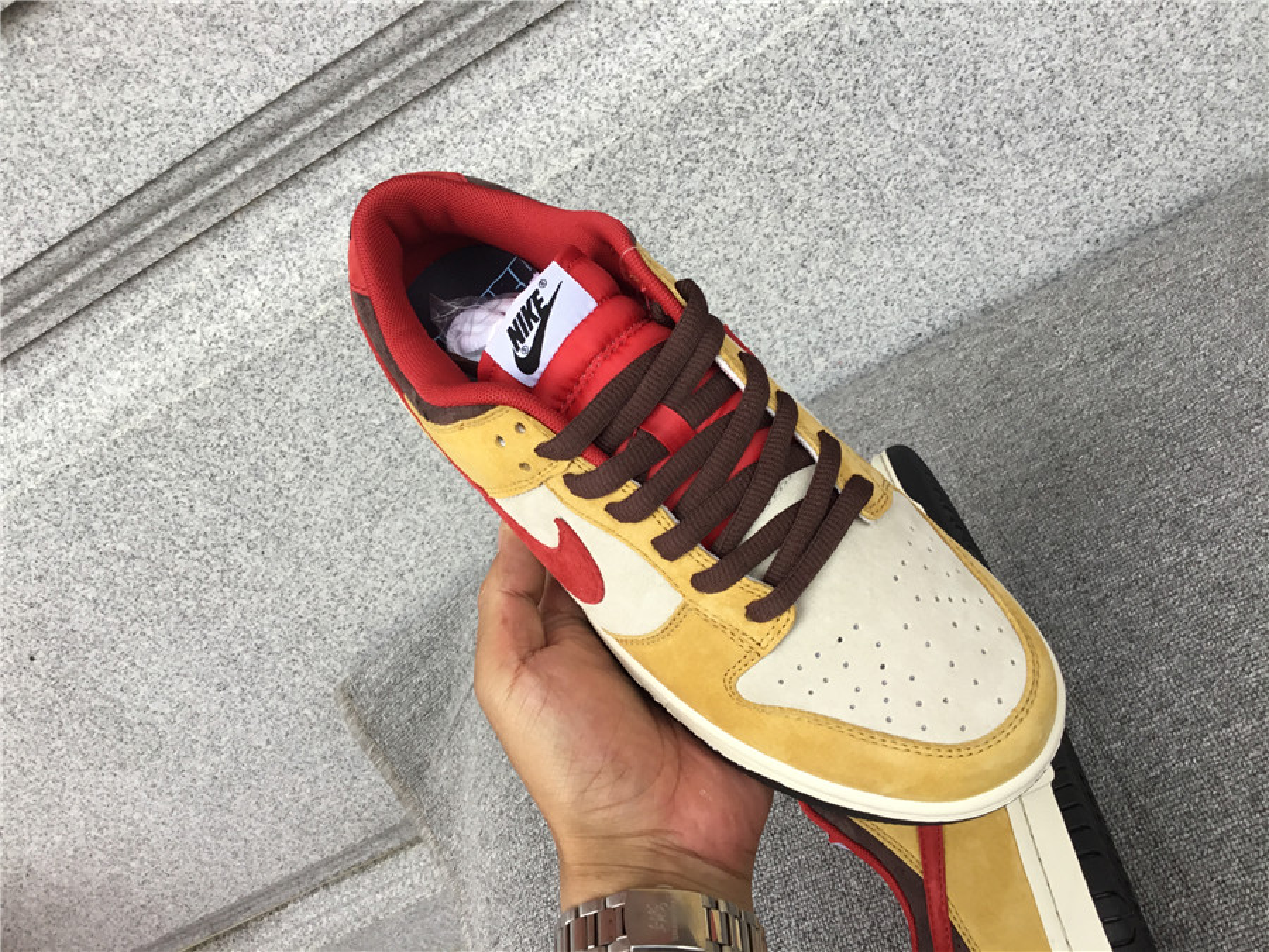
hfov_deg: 58.4
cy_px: 476
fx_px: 1136
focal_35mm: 31
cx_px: 634
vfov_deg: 45.4
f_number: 2.4
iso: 32
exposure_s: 1/50
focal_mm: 3.3
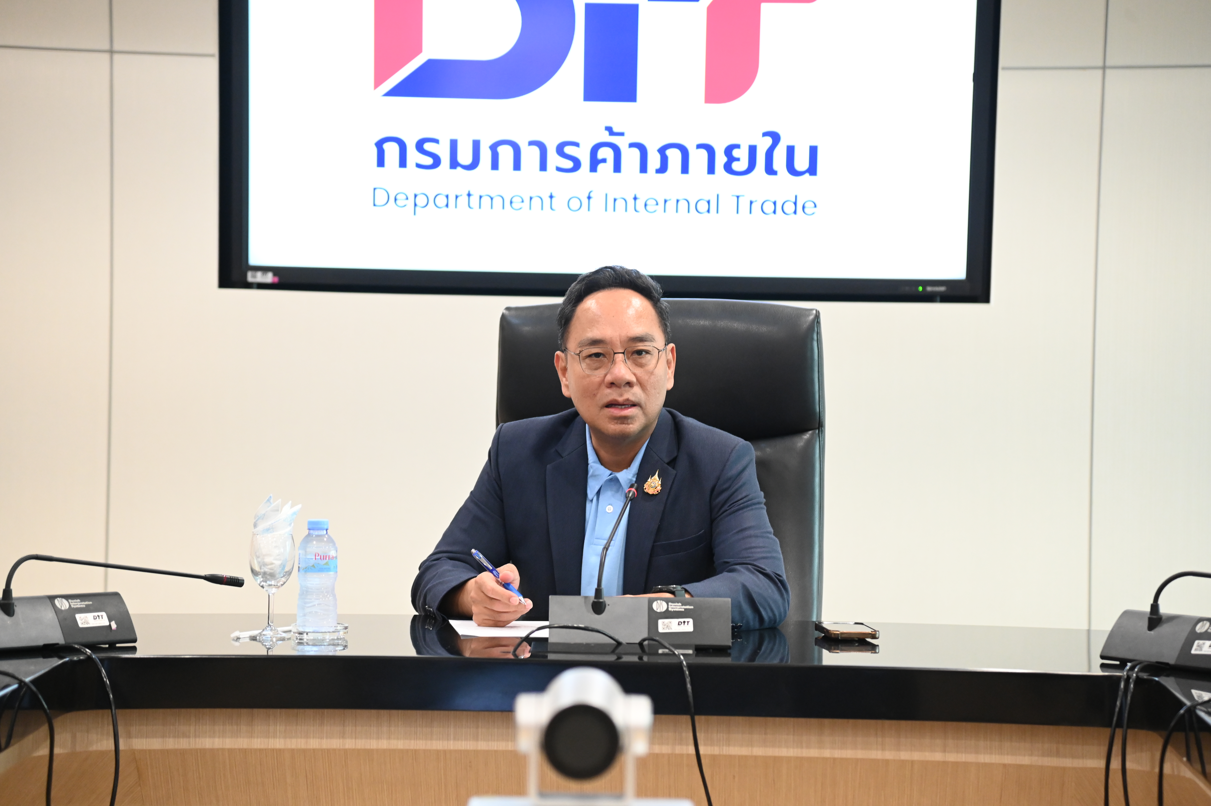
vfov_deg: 11.4
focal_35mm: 120
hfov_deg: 17.1
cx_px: 606
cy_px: 403
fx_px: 4034
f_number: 4
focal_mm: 120
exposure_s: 1/160
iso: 4000
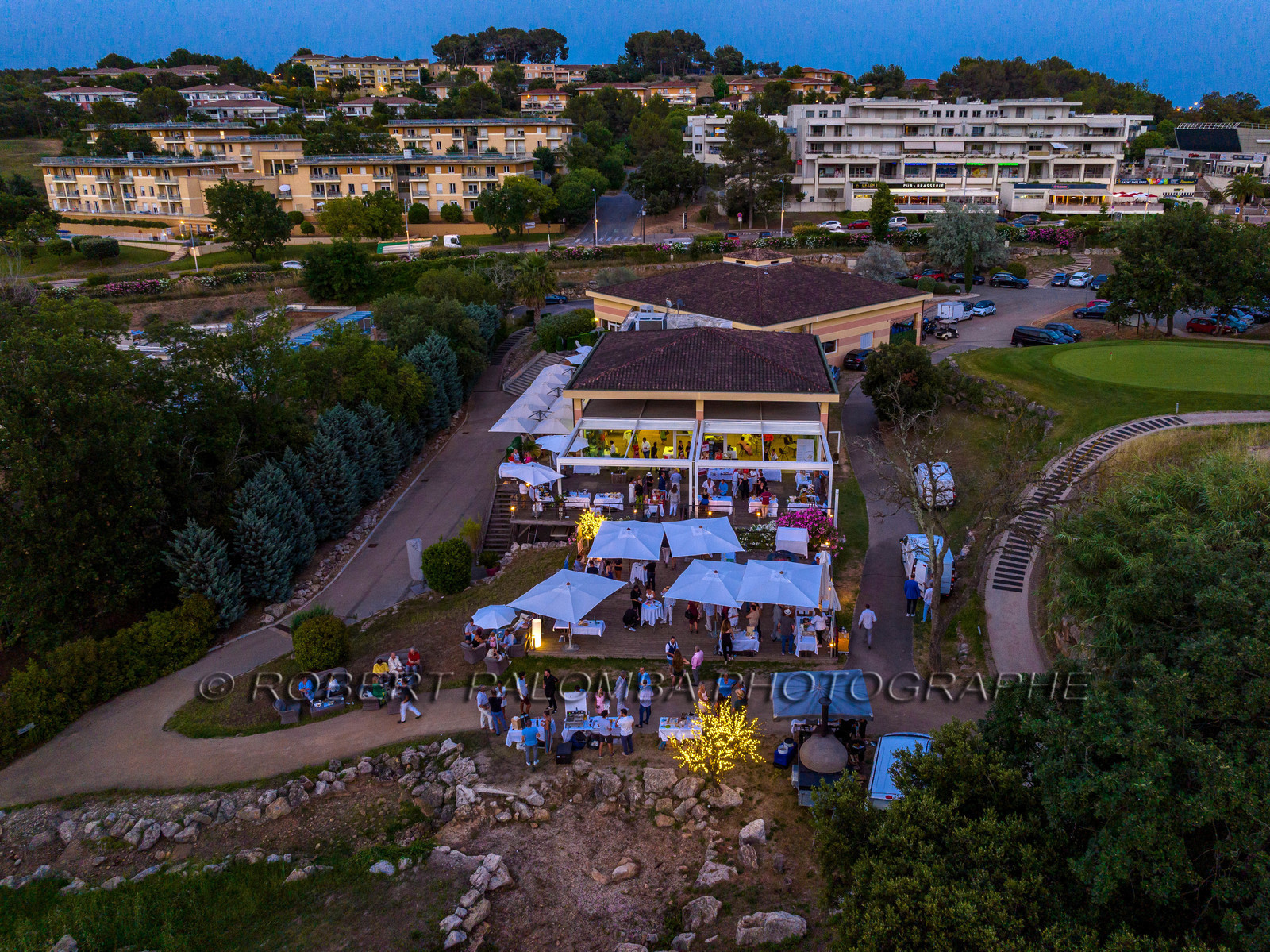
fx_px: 880
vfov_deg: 56.8
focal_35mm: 24
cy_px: 476
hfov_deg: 71.6
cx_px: 635
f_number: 6.3
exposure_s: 1/15
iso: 200
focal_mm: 12.3
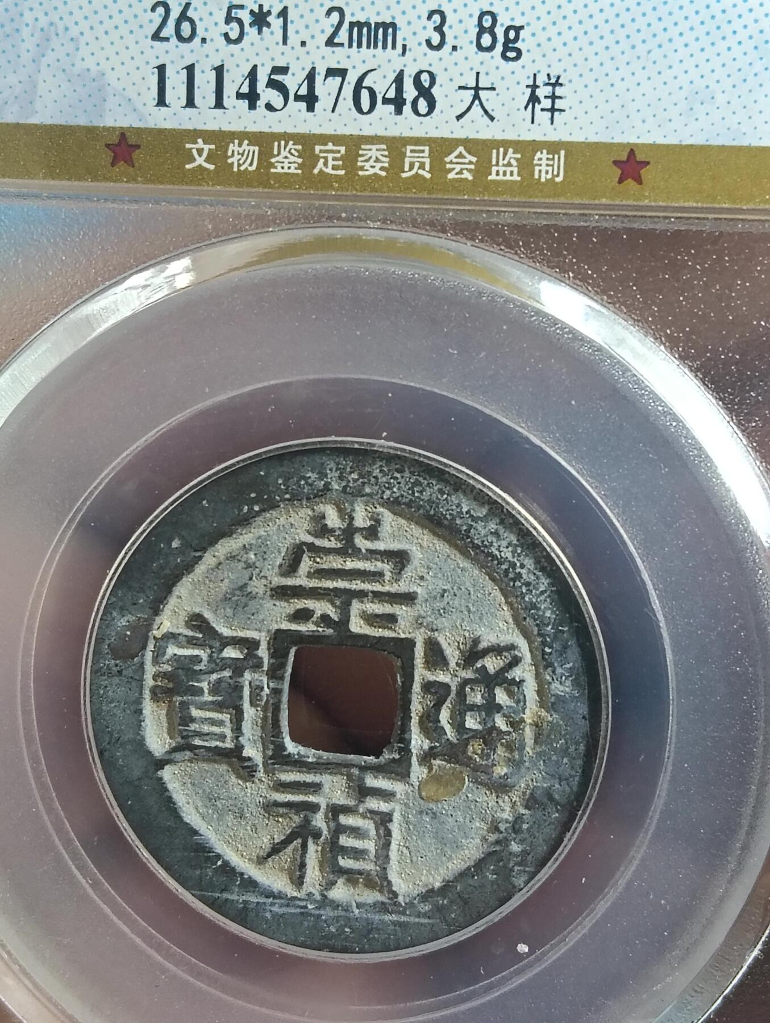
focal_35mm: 58
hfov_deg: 25.3
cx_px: 385
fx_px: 1716
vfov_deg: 33.2
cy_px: 512
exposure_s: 1/33.3
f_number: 1.8
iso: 400
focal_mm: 3.98
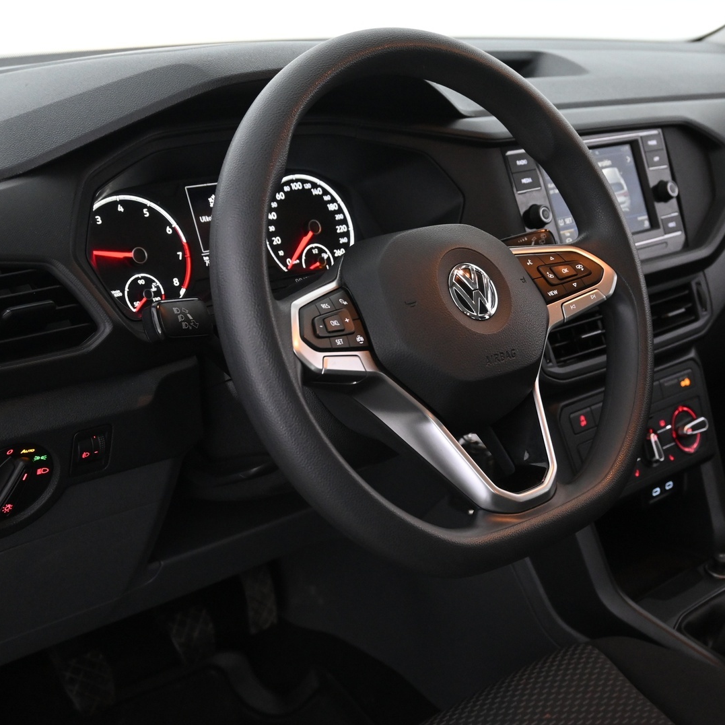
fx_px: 1090
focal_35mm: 46
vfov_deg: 36.8
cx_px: 381
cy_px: 363
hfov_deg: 36.8
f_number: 4.2
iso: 2500
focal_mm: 24
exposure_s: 1/40
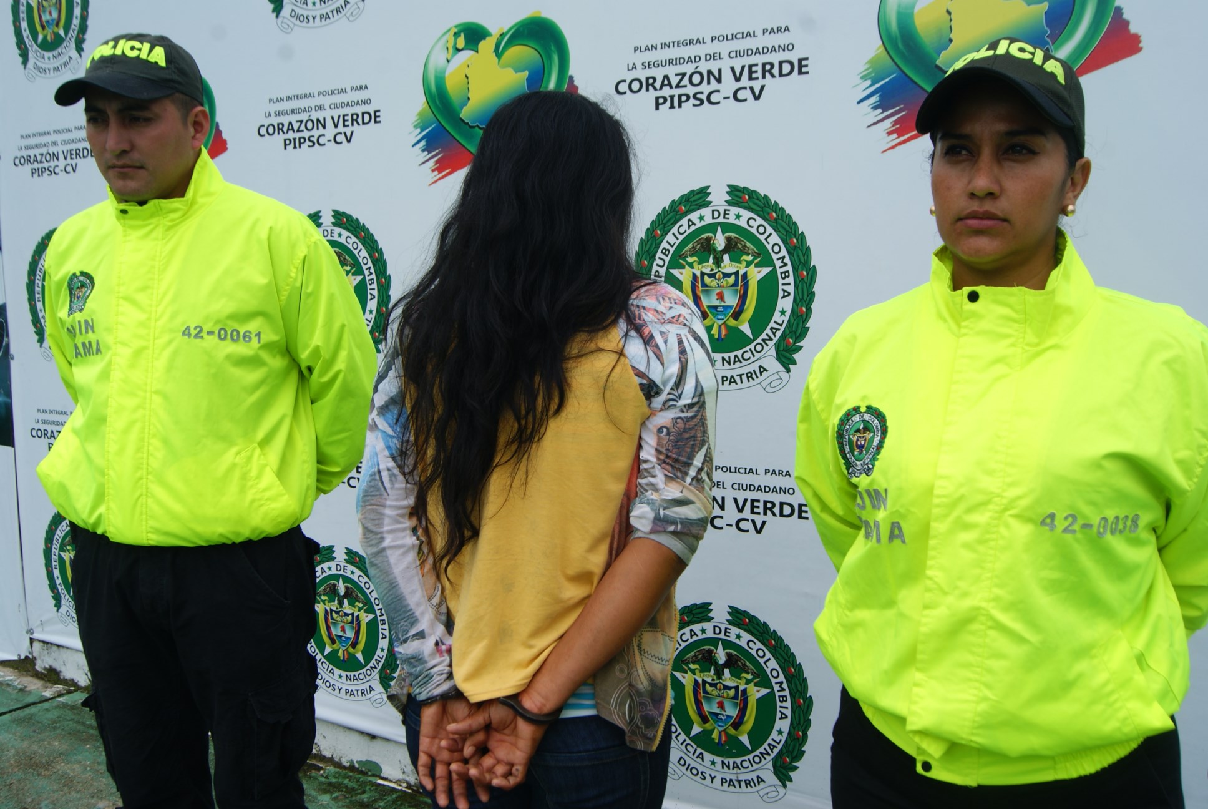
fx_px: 1209
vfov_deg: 37.0
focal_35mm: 36
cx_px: 604
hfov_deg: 53.1
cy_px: 404
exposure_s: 1/125
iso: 100
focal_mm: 24
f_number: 10
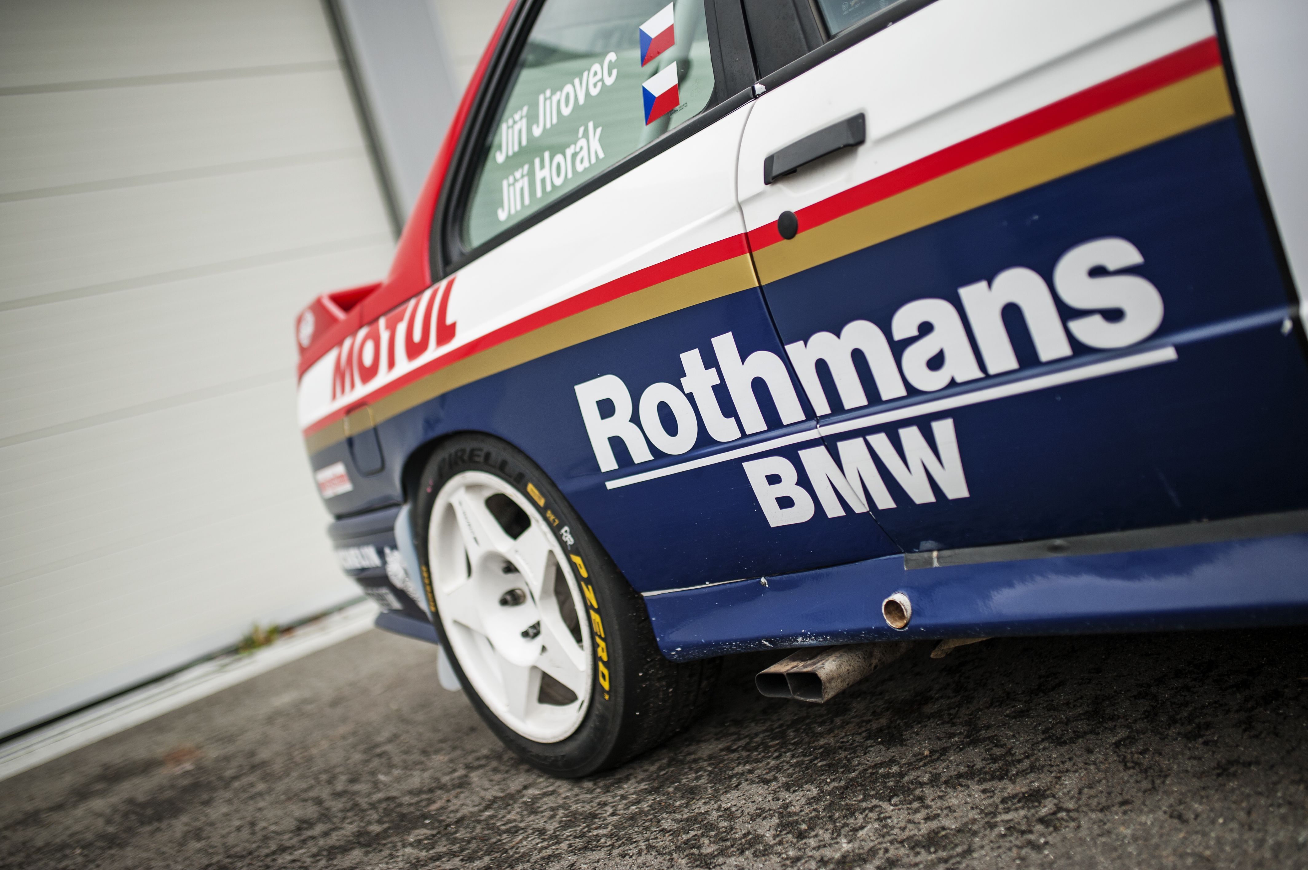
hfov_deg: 54.5
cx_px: 654
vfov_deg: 37.8
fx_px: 1271
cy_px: 435
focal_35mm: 35
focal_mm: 35
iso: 320
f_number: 1.4
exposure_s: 1/2000
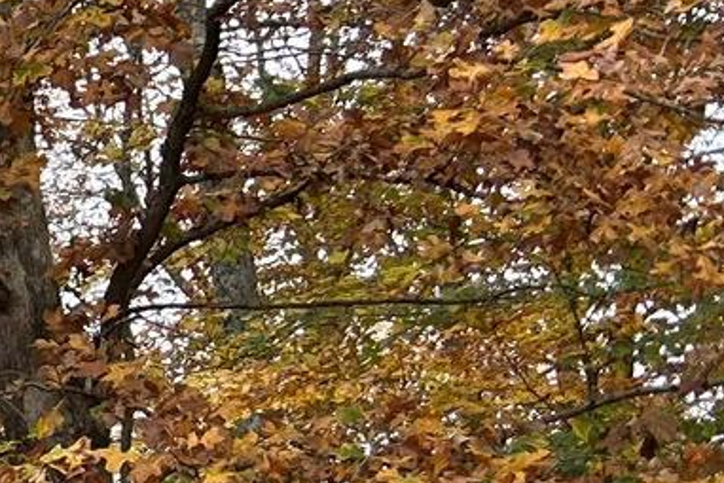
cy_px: 591
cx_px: -1067
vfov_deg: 9.3
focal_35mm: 145
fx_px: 2917
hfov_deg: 11.5
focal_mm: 5.7
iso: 50
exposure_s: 1/558
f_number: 1.5
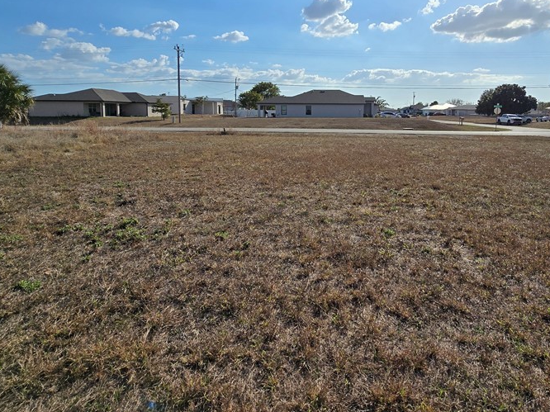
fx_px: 318
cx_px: 334
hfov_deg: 80.6
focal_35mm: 20
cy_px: 135
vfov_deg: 64.1
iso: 50
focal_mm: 2.2
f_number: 2.2
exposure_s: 1/5883
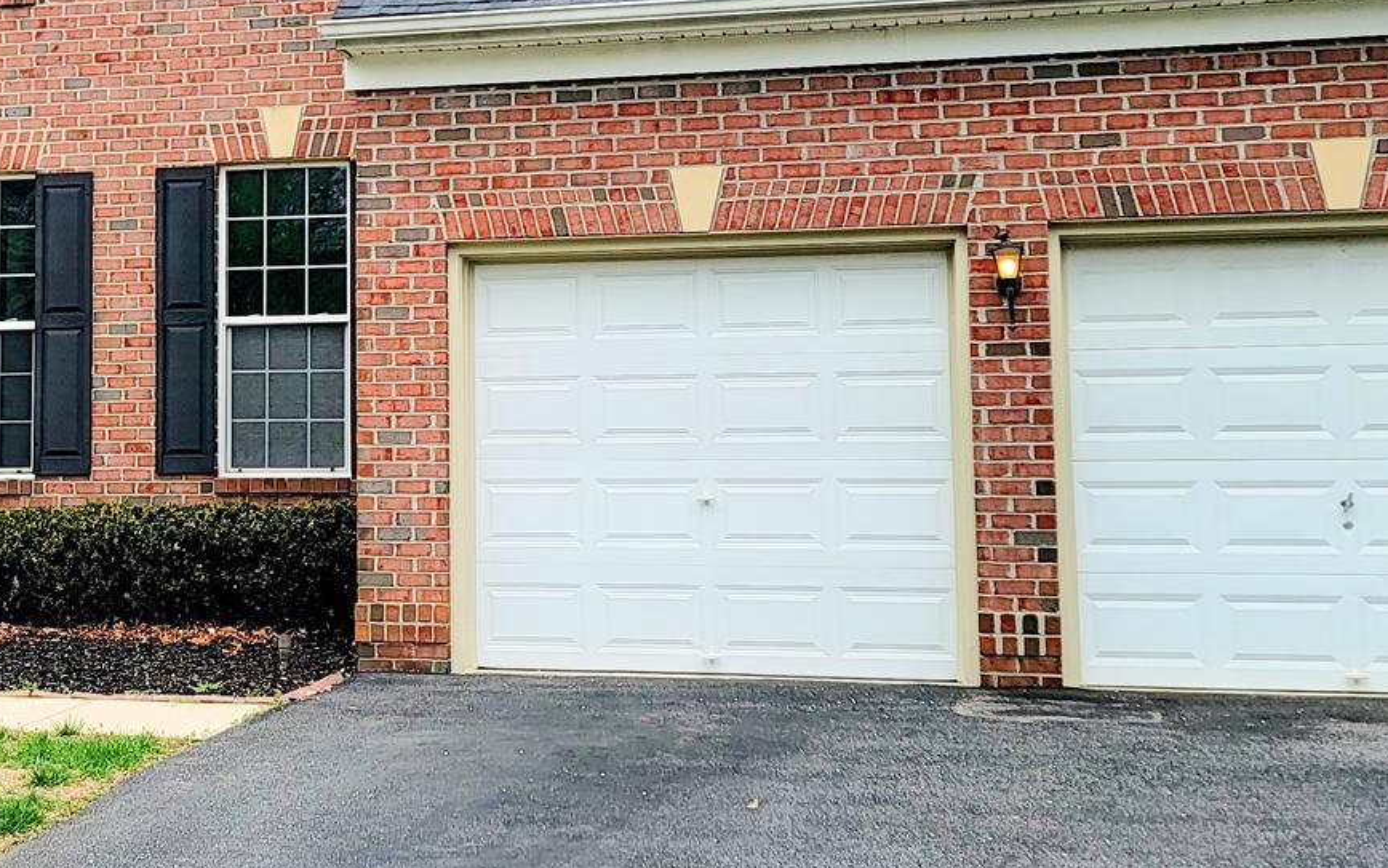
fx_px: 2270
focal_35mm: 60
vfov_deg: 21.6
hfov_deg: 32.7
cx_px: 206
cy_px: 273
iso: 16
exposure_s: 1/769
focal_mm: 6.7
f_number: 1.8
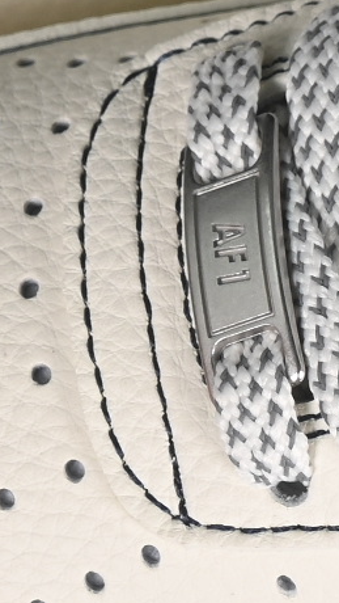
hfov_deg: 2.5
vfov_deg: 4.5
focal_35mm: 475
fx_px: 7585
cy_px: -60
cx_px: 785
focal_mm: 50
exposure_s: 1/80
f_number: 7.1
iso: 160
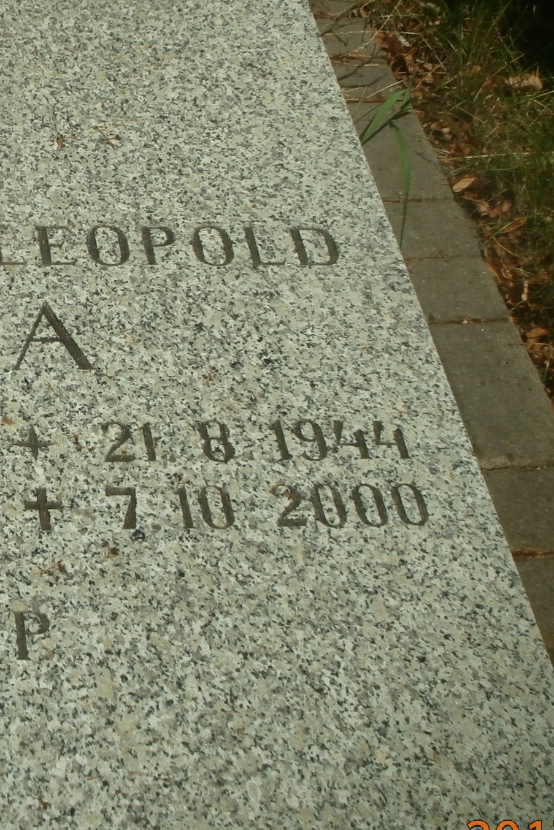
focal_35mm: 69
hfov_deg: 18.9
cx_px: -62
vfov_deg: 29.1
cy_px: 296
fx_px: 1592
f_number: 8.9
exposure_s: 1/320
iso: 100
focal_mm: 5.36
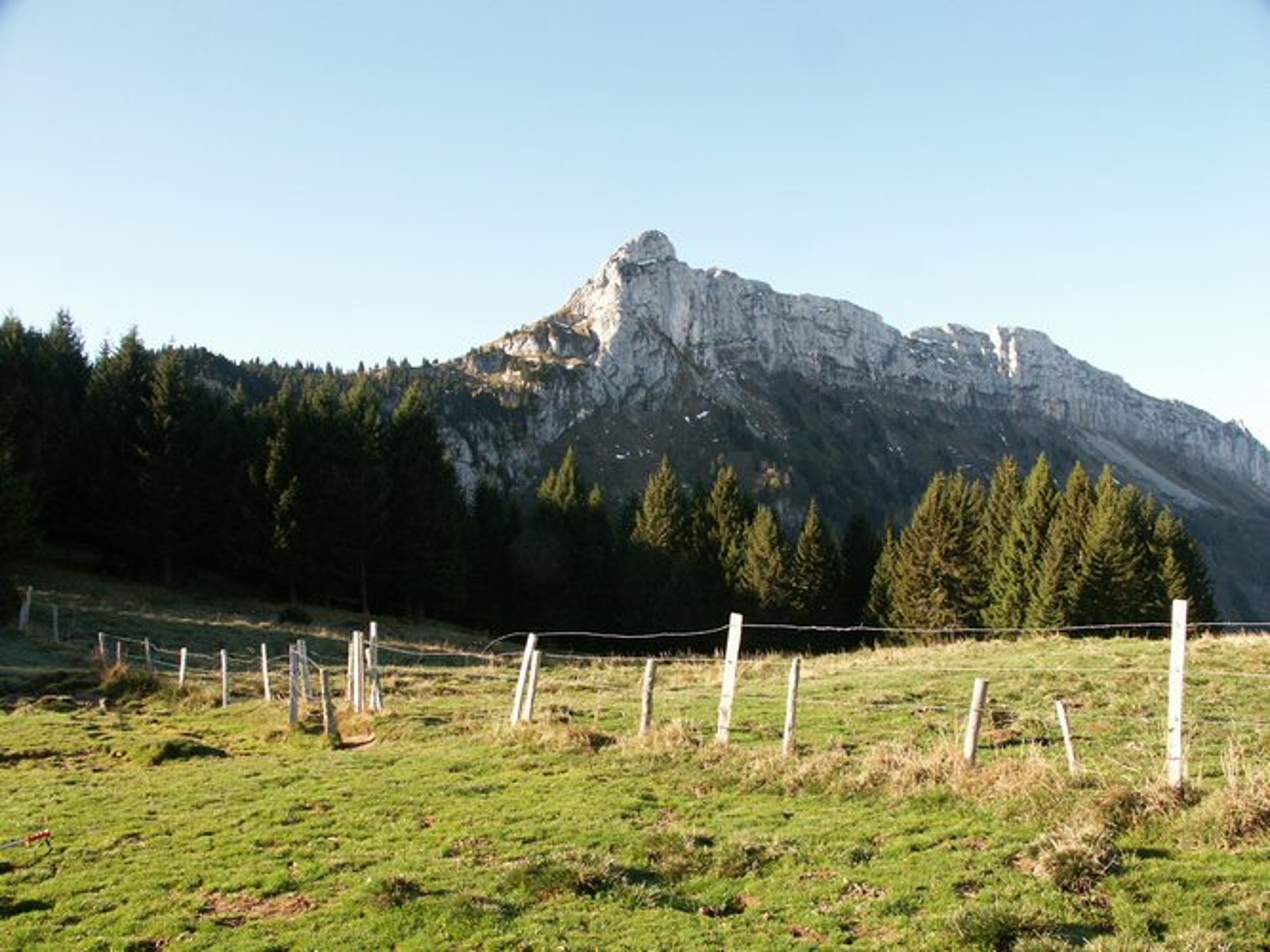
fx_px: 1027
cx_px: 635
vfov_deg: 49.7
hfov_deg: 63.5
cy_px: 476
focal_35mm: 28
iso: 100
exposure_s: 1/180
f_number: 5.6
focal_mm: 7.21
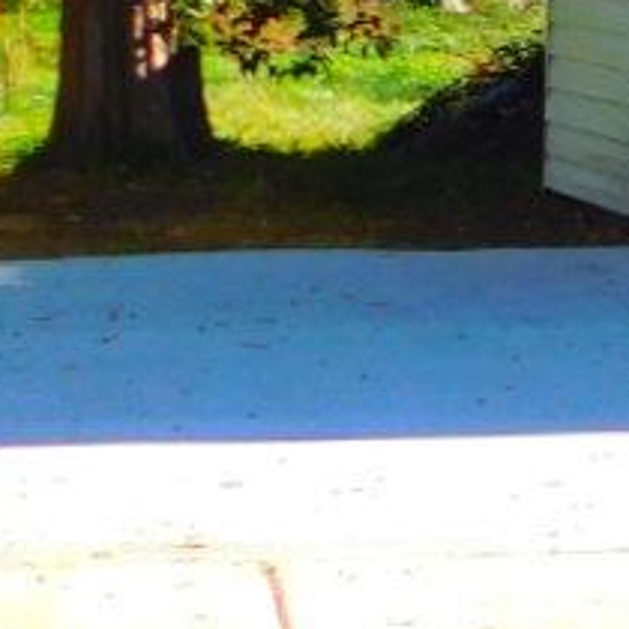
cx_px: 2327
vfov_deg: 6.4
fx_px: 5530
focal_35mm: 269
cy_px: -249
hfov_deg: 5.8
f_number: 3.6
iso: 125
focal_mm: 7.1
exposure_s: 1/400
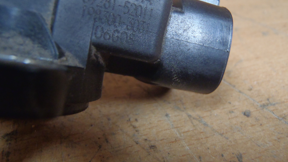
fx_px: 313
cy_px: 64
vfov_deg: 28.9
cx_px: 143
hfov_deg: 49.4
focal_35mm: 41
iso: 320
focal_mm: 6.64
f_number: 4.7
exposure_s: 1/4
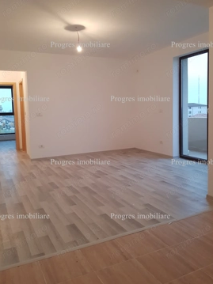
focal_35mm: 29
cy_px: 133
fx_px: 238
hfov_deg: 48.2
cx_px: 108
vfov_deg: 61.6
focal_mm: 4.3
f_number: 1.7
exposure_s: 1/50
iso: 125
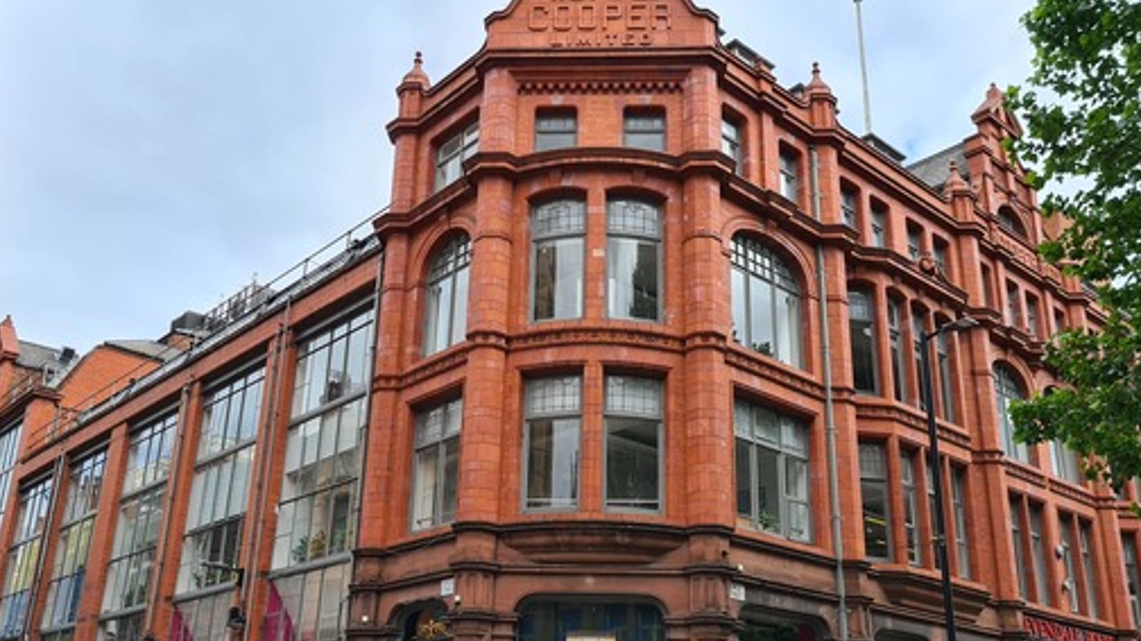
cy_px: 387
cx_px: 570
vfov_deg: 32.7
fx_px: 1089
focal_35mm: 36
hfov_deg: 55.3
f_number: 1.8
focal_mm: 5.4
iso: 50
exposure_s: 1/1256
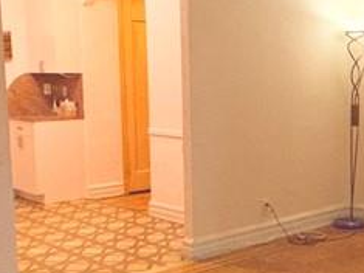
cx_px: 280
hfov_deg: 31.1
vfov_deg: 23.9
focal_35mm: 61
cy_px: 185
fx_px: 641
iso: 80
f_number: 2.2
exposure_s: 1/122
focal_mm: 2.22
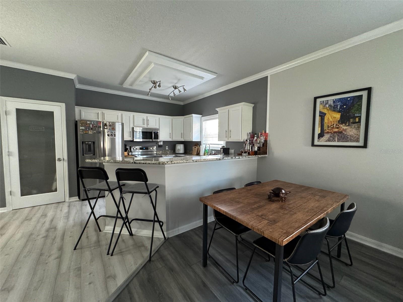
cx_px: 202
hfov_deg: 102.1
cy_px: 151
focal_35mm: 14
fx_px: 163
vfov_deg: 85.7
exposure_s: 1/60
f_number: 2.2
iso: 640
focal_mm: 2.22
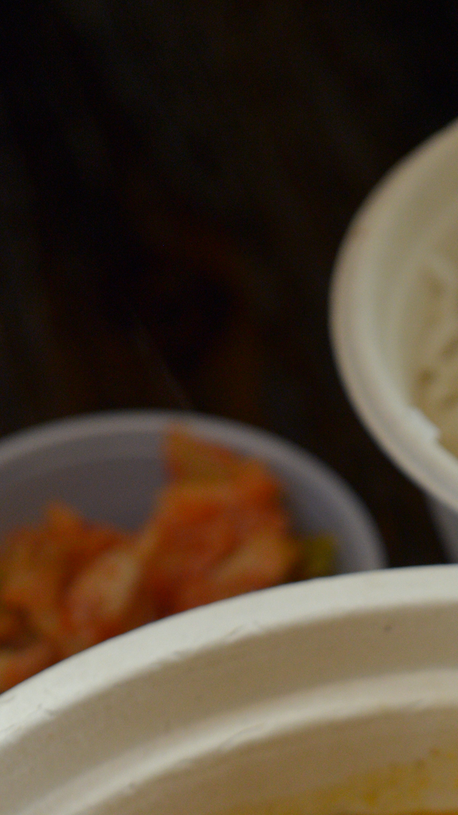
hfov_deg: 6.7
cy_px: 956
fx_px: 3886
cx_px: 526
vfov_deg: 11.7
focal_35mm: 180
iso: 1000
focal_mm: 70
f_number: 6.3
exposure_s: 1/200
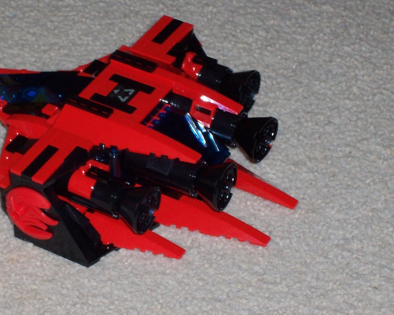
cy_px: 149
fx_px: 1702
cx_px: 143
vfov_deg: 10.6
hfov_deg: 13.2
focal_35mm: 146
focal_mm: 16.8
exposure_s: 1/90
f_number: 4.8
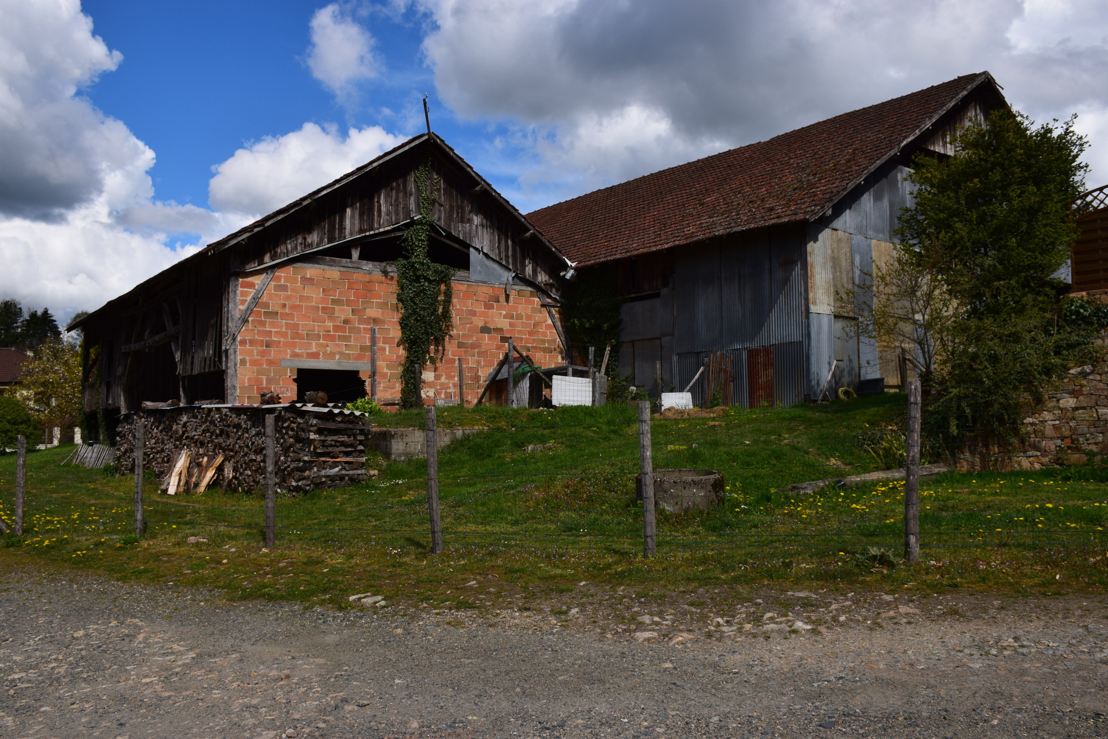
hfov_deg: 61.9
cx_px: 554
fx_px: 923
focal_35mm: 30
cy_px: 370
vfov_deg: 43.6
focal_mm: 20
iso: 200
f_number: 9
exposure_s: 1/800
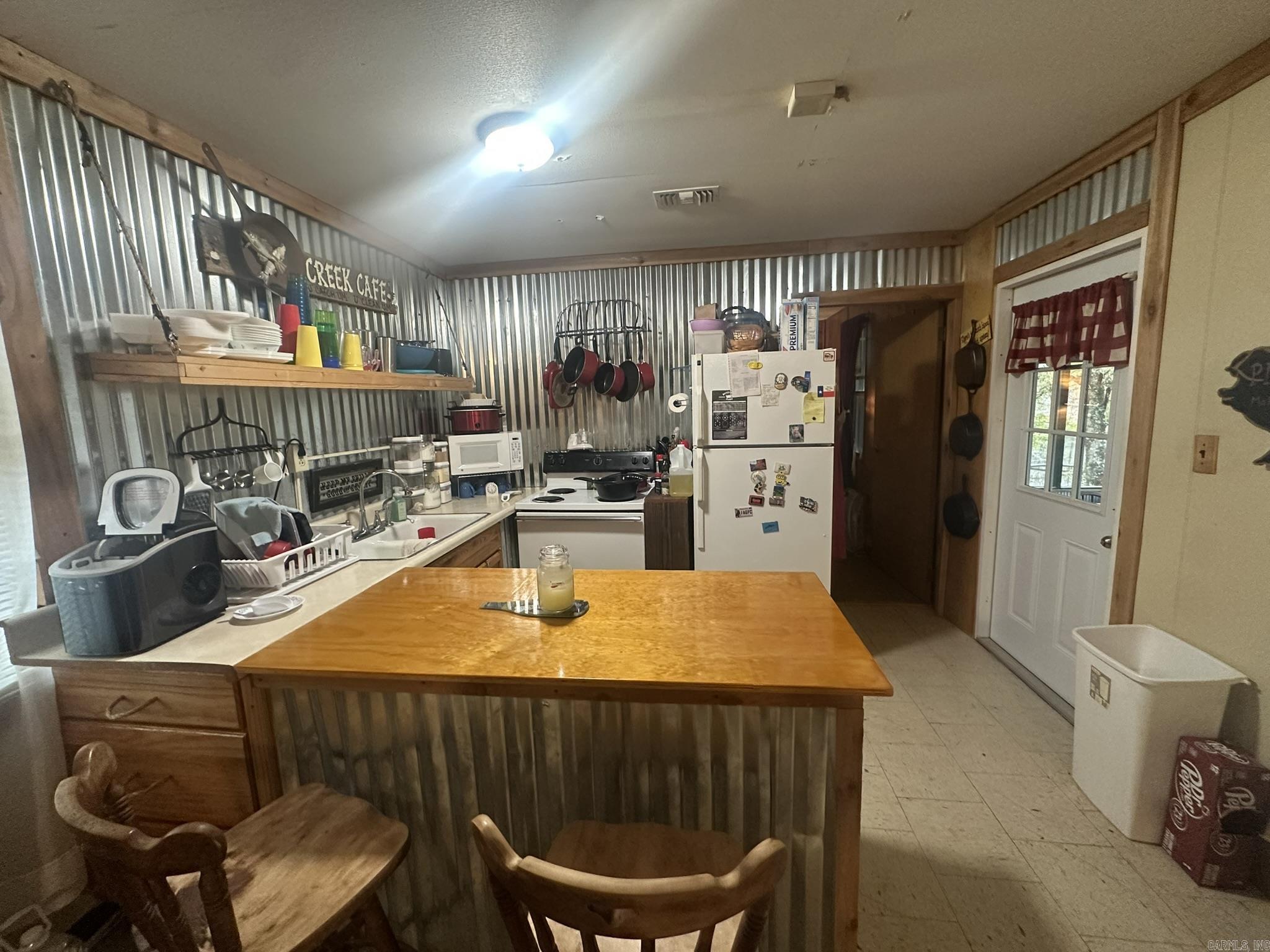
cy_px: 476
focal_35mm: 14
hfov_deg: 102.1
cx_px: 635
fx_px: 514
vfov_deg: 85.7
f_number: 2.2
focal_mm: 2.22
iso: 400
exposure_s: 1/60
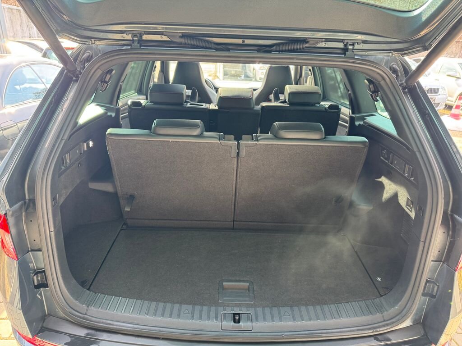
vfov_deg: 56.8
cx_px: 231
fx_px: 320
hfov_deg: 71.6
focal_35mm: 24
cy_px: 173
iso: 160
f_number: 1.78
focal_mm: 6.76
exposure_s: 1/121
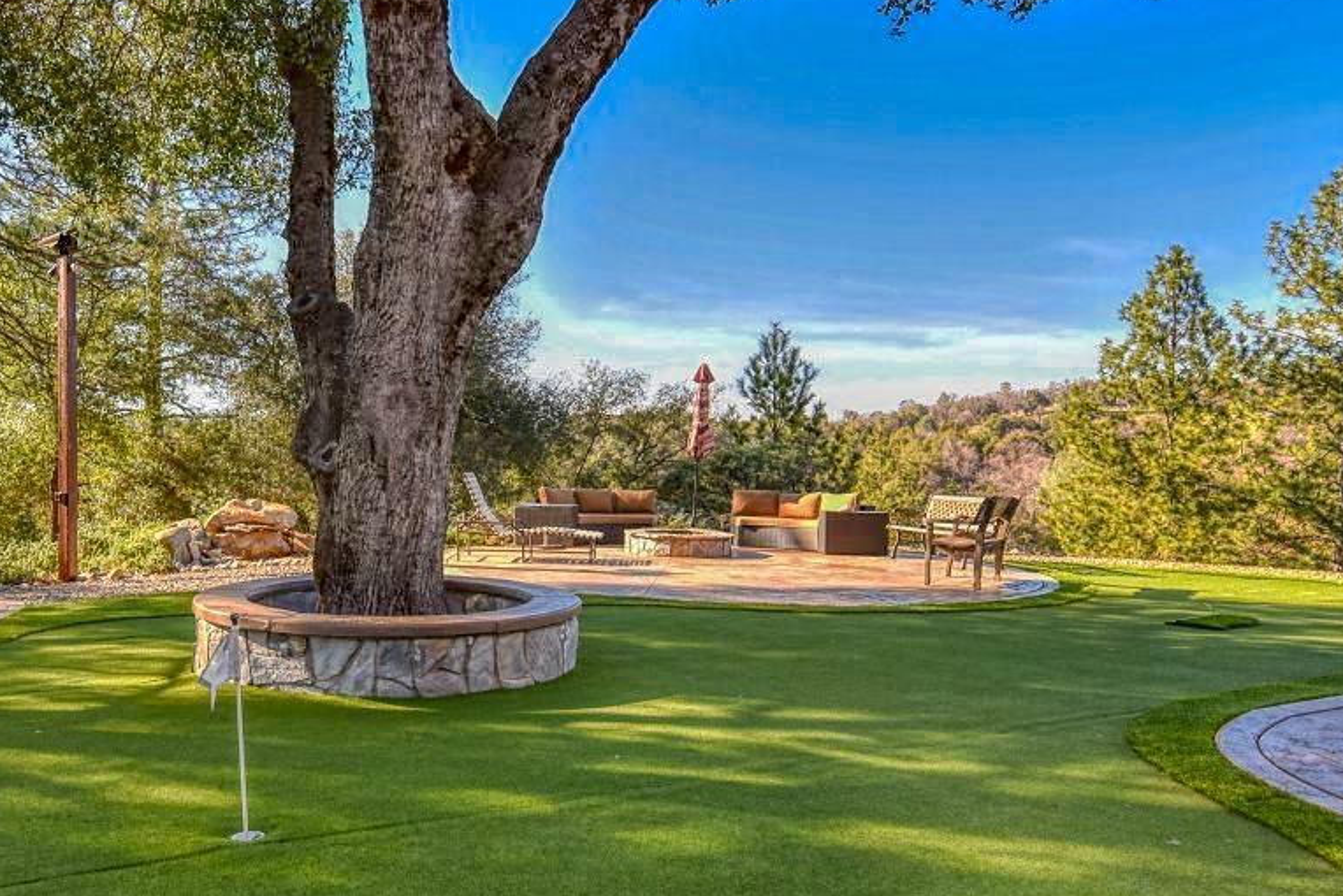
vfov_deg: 46.4
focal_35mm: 28
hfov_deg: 64.2
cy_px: 494
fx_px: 1045
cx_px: 480
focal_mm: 19
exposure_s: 1/125
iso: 100
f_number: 5.6
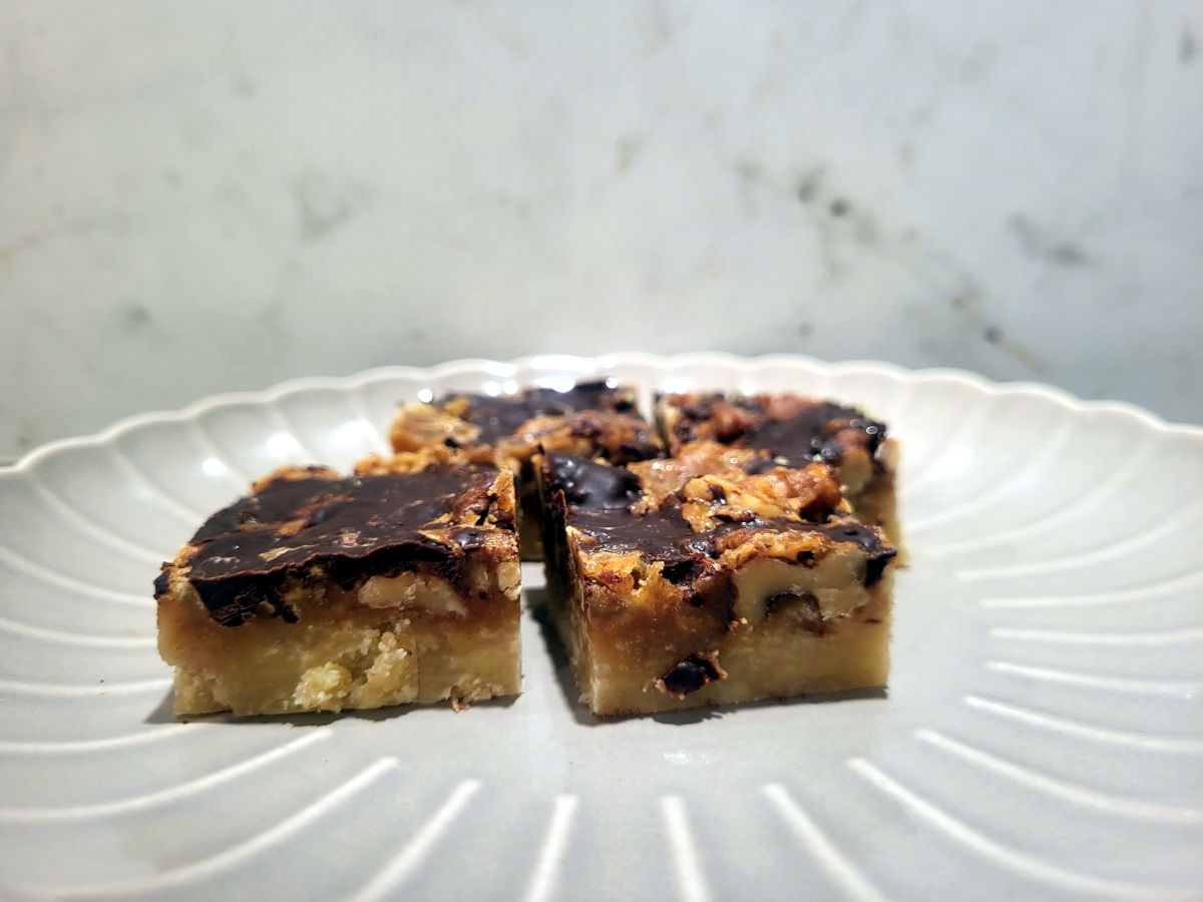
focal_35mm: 26
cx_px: 602
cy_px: 451
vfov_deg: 53.1
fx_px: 904
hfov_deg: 67.3
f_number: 1.8
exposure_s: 1/50
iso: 250
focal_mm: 5.4
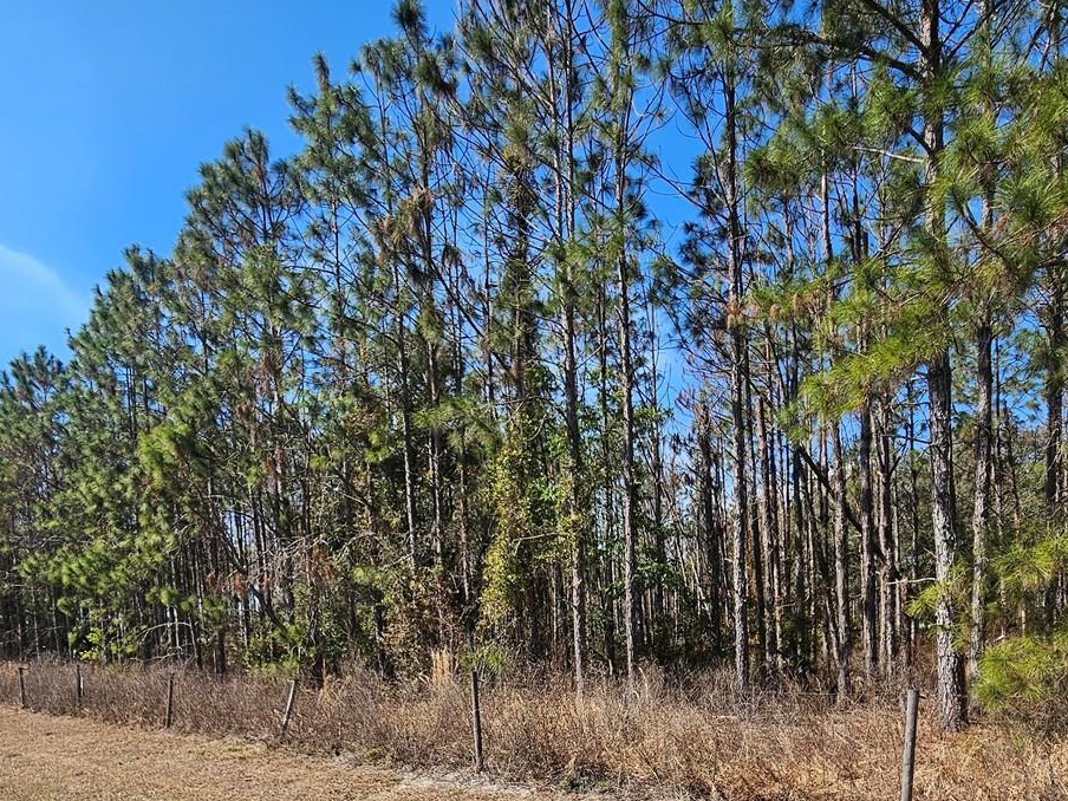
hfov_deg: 73.9
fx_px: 710
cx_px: 515
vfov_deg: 53.0
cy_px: 693
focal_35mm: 23
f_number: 2.2
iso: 50
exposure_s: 1/1584
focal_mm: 2.2
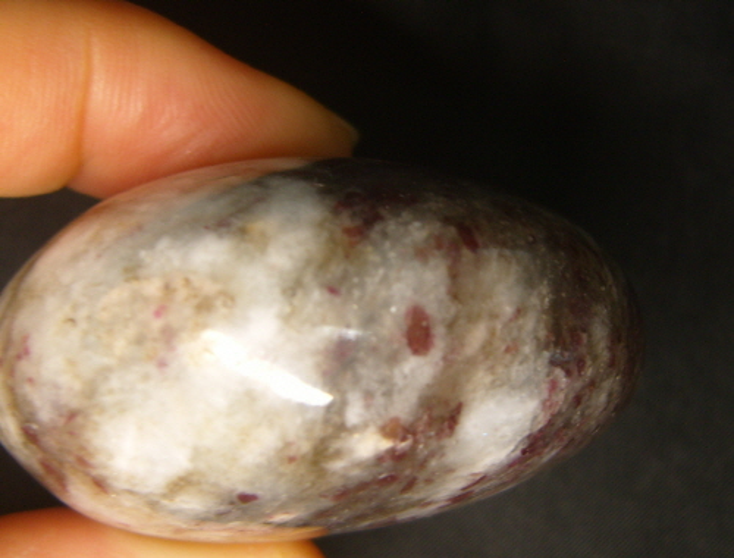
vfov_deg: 41.0
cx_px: 367
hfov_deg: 52.4
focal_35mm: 35
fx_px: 746
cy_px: 279
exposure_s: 1/45
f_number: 2.8
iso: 80
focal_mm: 7.4
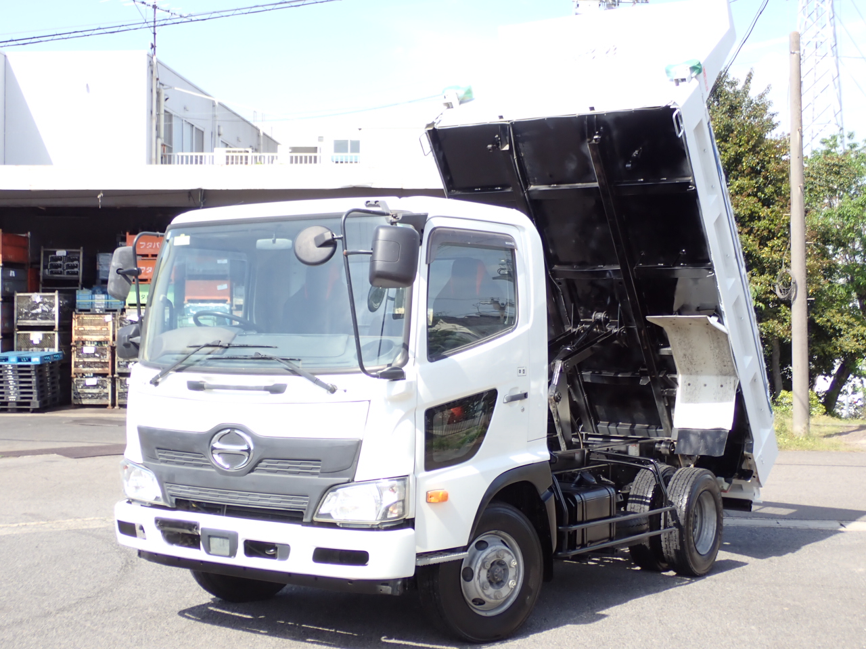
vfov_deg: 29.1
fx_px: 1251
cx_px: 433
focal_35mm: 50
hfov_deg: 38.2
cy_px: 324
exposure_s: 1/400
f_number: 3.2
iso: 100
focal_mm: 9.01
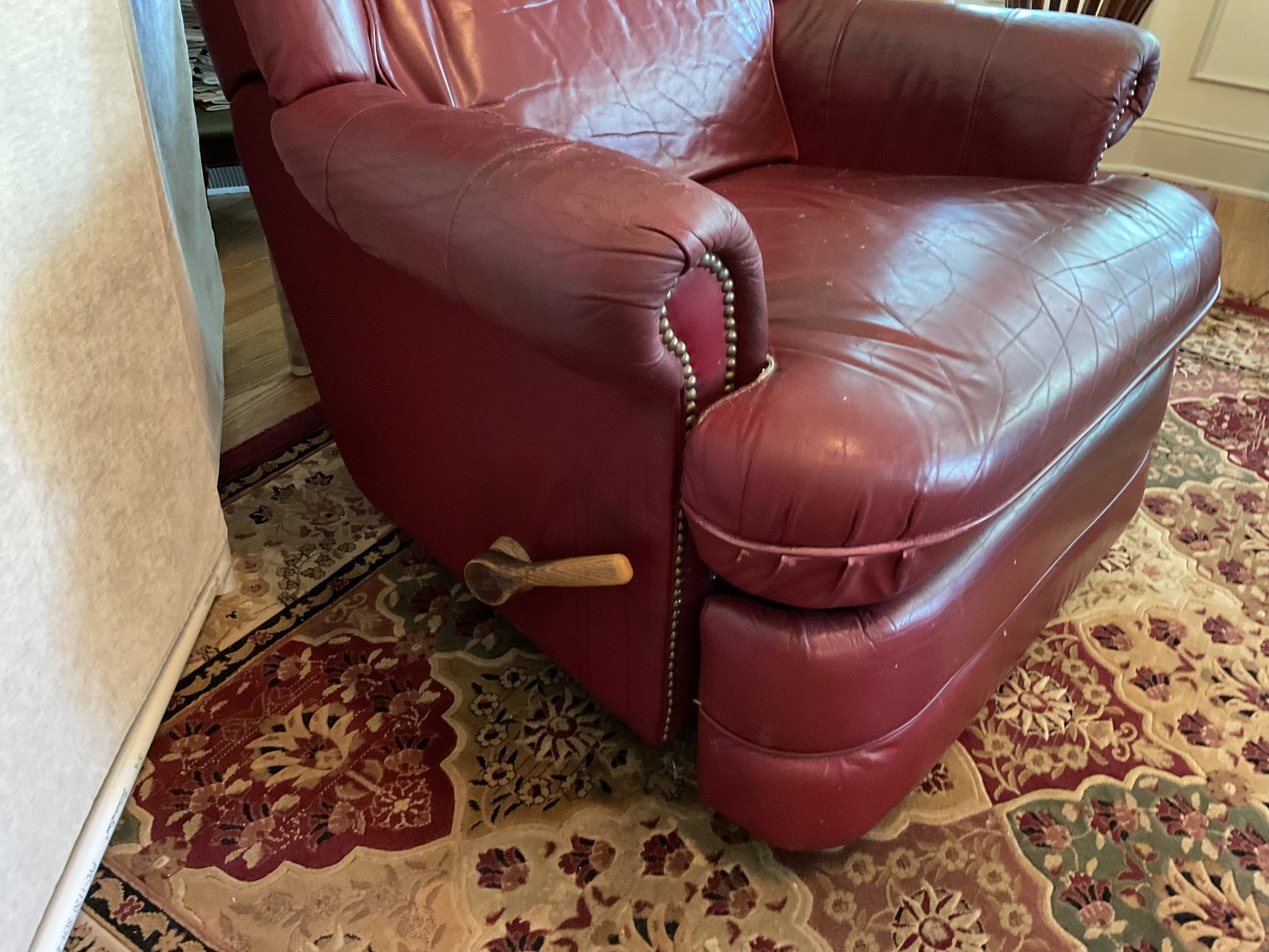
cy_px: 476
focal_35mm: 29
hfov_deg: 61.7
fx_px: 1063
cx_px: 634
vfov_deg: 48.2
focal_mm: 3
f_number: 1.8
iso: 500
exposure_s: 1/24
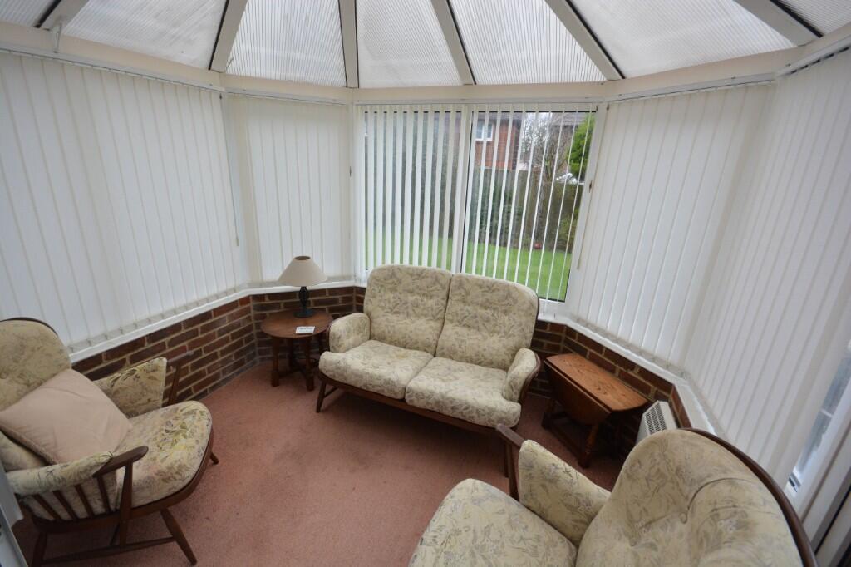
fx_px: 354
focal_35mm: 15
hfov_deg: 100.4
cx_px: 426
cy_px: 284
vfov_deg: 77.3
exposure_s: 1/80
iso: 400
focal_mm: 10
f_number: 8
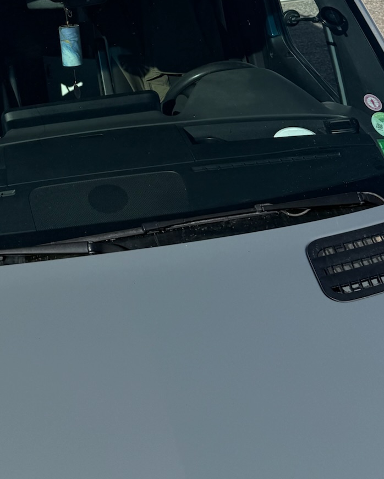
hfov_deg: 26.1
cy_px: -23
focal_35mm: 55
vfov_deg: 31.1
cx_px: -9
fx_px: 781
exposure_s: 1/14286
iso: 80
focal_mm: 6.76
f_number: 1.78
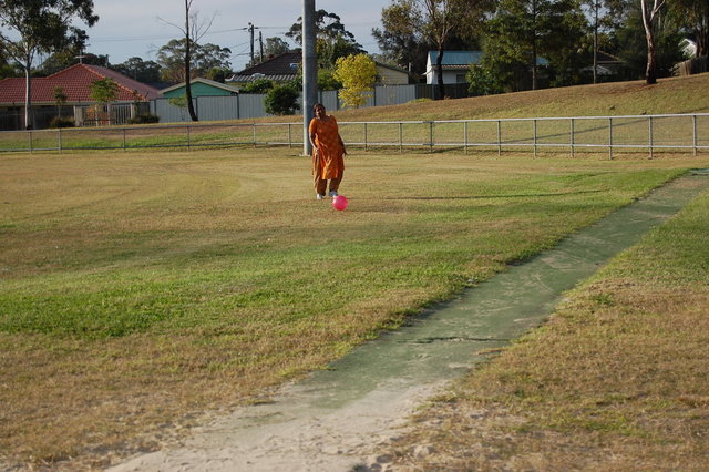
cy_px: 236
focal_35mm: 82
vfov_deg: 16.5
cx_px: 354
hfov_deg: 24.6
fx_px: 1624
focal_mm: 55
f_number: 5.6
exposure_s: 1/1000
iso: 320
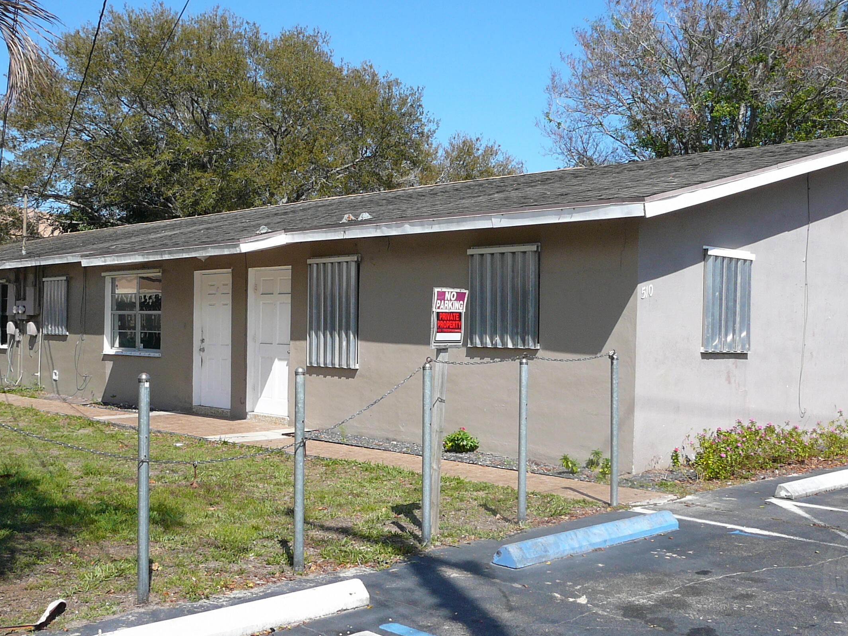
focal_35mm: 42
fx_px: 1029
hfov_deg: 44.7
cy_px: 356
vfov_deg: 34.3
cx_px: 382
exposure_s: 1/400
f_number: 5
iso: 80
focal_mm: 5.2
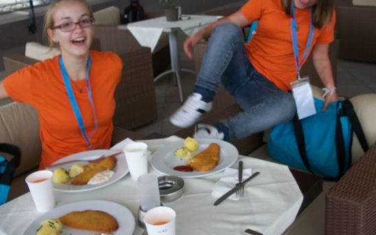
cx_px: 215
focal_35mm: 43
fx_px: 441
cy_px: 100
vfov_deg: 29.8
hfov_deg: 46.1
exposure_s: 1/60
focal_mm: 6.3
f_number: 3.1
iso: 80
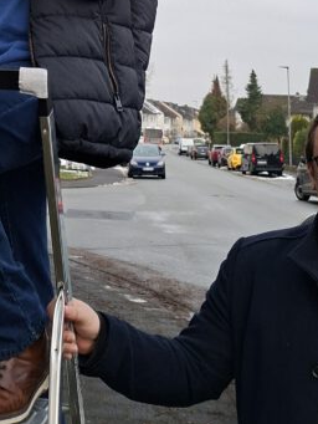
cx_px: 78
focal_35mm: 69
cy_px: -97
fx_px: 845
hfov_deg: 21.1
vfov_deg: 25.1
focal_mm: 5.54
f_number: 1.8
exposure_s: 1/309
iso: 50
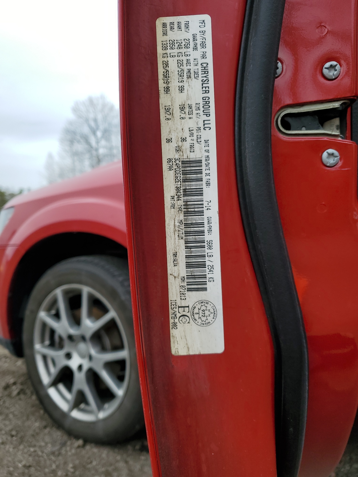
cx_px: 179
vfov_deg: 67.3
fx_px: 358
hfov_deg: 53.1
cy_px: 238
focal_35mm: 26
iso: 50
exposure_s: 1/1667
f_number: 1.5
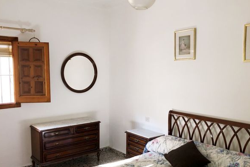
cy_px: 99
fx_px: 243
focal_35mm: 35
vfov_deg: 37.7
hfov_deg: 54.4
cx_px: 118
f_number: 1.8
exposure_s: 1/16
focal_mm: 3.99
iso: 50
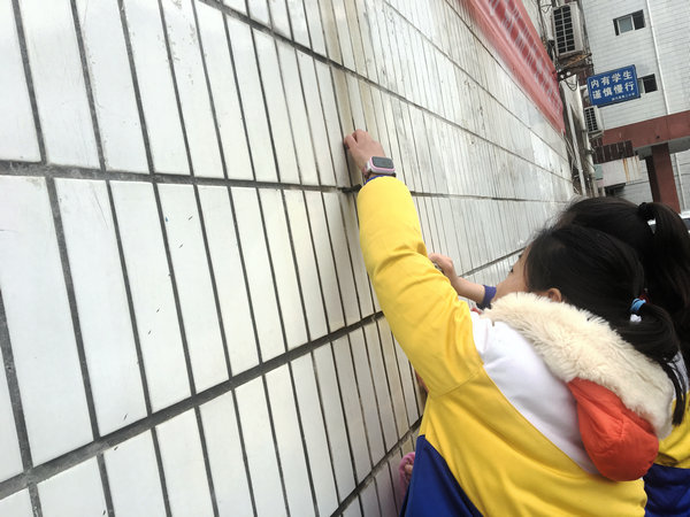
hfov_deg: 61.7
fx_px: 578
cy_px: 258
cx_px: 345
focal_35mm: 29
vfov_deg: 48.2
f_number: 2.2
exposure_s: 1/130
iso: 25
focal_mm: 4.15
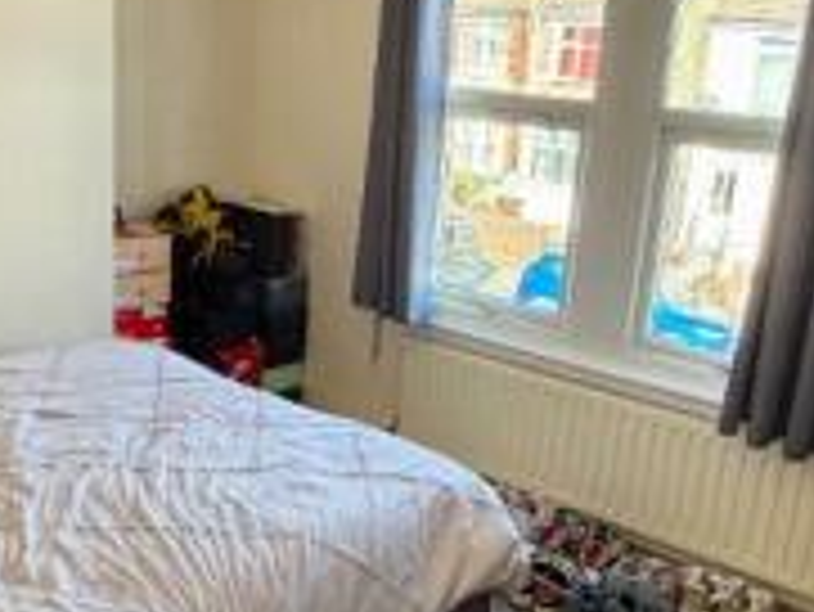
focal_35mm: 45
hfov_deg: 41.9
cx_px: 344
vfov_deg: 32.2
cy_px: 340
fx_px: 1059
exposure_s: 1/121
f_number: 2.2
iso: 160
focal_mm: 2.22
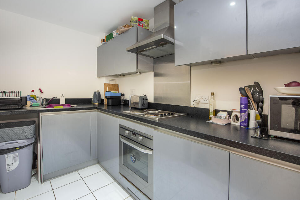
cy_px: 103
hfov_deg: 100.4
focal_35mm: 15
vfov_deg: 77.3
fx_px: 125
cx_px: 153
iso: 500
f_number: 6.3
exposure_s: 1/10
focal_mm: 14
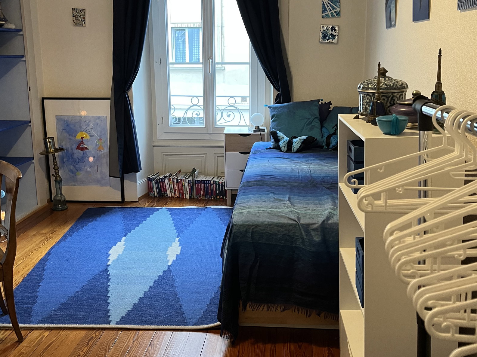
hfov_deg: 52.6
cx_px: 237
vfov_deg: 40.4
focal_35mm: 35
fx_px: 482
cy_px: 135
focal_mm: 5.1
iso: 320
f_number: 1.6
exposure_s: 1/50
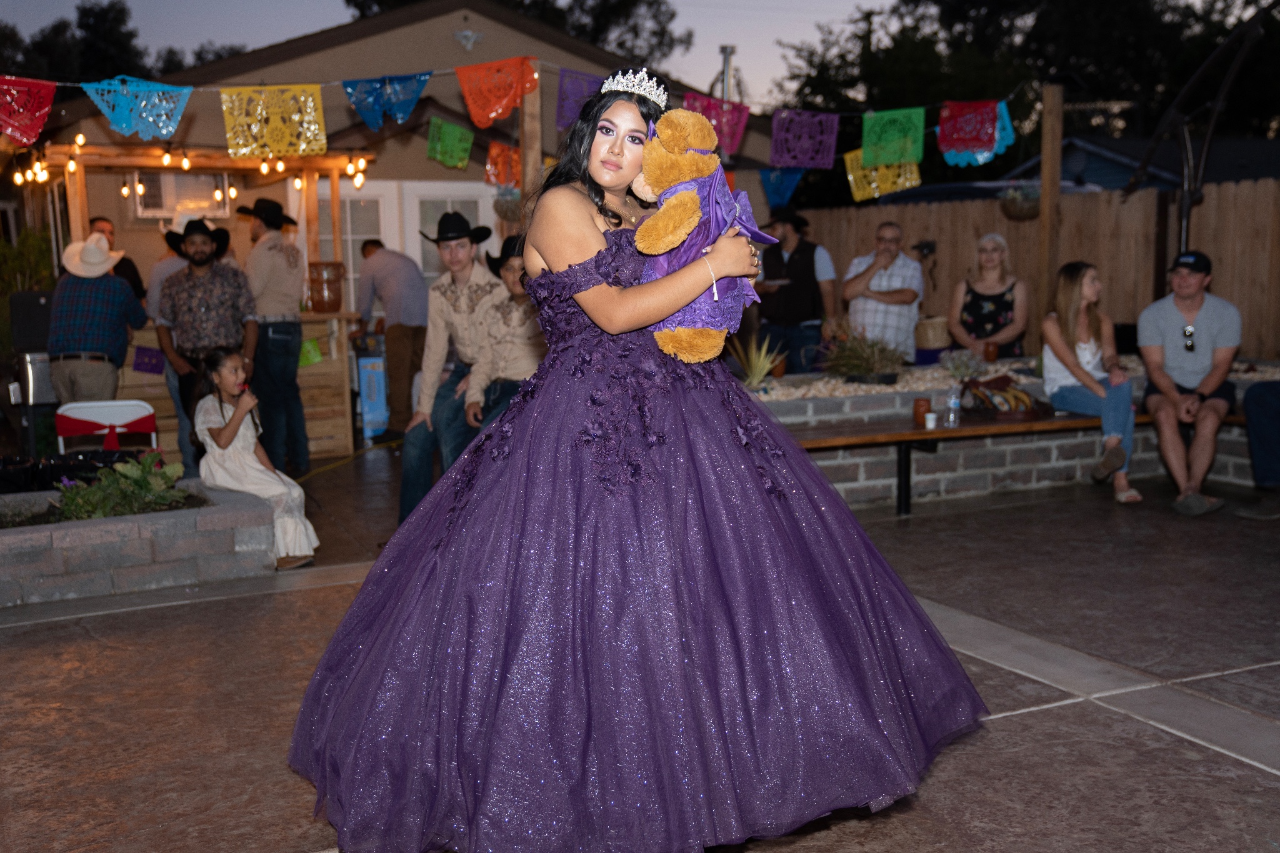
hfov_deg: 50.7
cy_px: 426
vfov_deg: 35.0
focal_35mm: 38
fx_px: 1351
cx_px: 640
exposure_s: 1/100
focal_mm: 38
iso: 400
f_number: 2.8
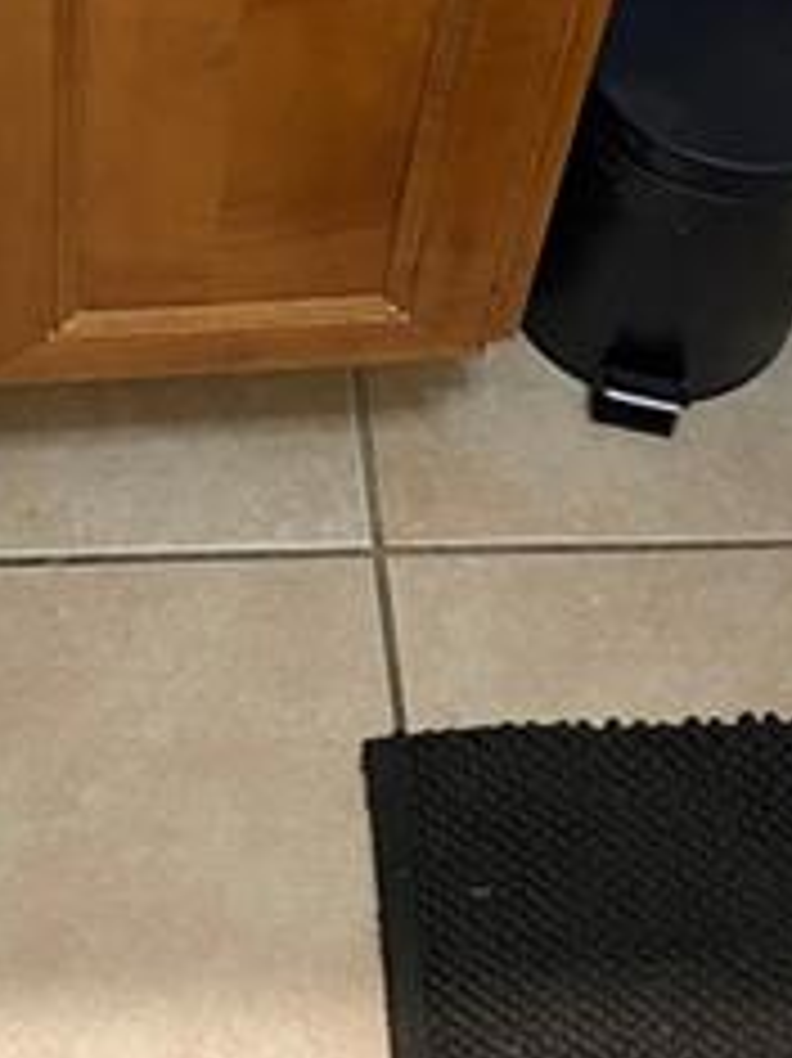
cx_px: -14
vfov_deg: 22.4
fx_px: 2595
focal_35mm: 85
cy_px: 90
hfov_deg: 16.9
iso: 125
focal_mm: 4.25
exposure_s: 1/60
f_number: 1.8
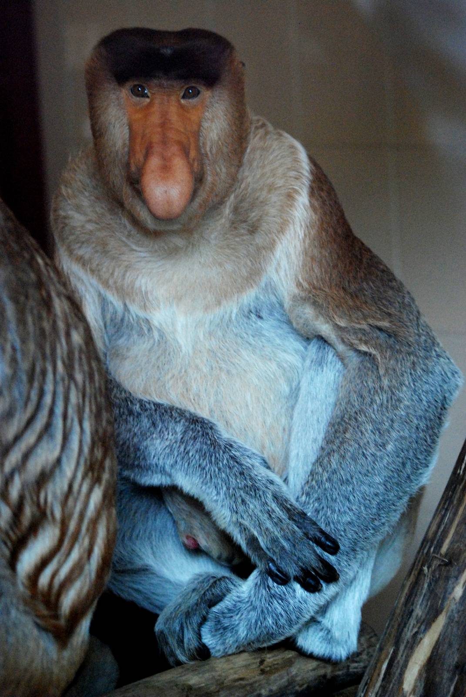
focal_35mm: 105
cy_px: 348
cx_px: 233
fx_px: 2033
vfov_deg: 19.4
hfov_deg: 13.1
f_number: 4
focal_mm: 70
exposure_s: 1/160
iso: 1600
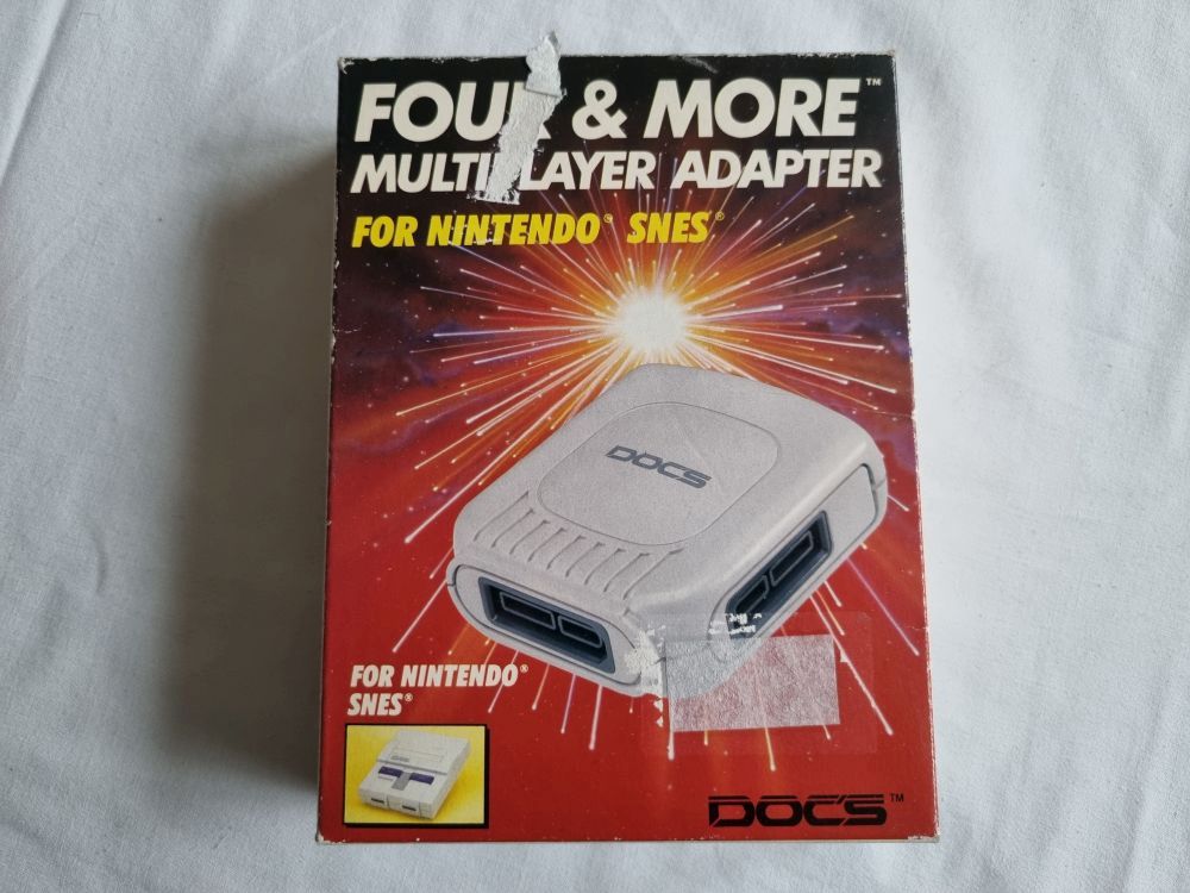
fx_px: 894
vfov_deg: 53.1
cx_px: 595
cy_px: 446
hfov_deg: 67.3
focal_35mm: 26
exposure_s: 1/40
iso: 250
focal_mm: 5.4
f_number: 1.8
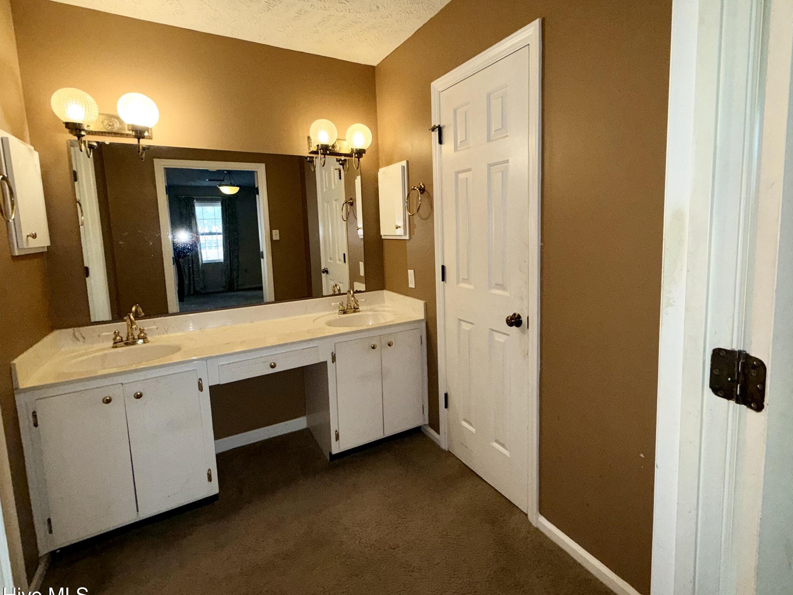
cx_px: 416
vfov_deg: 74.5
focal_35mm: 17
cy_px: 267
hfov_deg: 91.0
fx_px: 389
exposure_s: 1/62
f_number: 2.2
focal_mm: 2.22
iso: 80
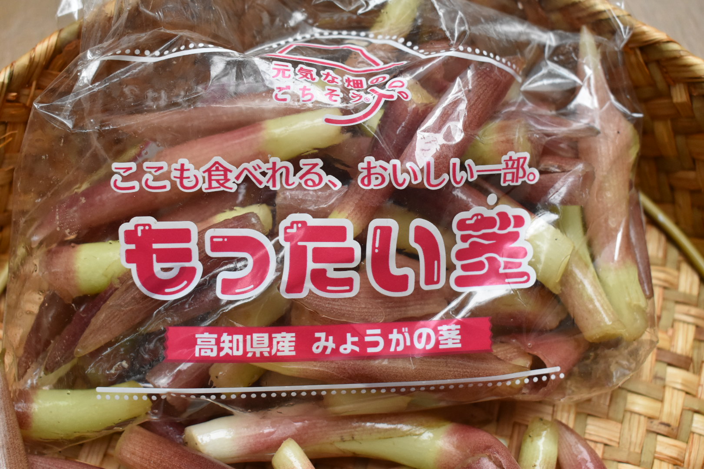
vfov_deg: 25.1
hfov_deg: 36.9
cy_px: 234
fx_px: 1056
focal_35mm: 54
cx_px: 352
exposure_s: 1/250
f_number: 5
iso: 1800
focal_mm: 36
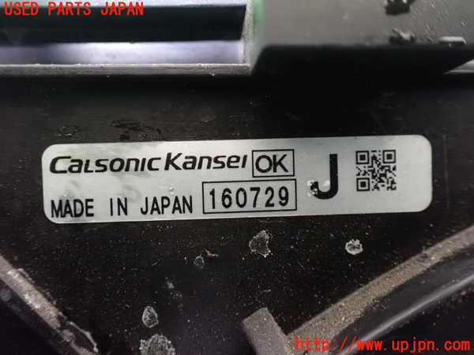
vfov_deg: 46.8
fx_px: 411
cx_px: 237
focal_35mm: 30
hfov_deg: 60.0
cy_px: 178
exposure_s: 1/20
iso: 1600
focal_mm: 5.4
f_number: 2.3
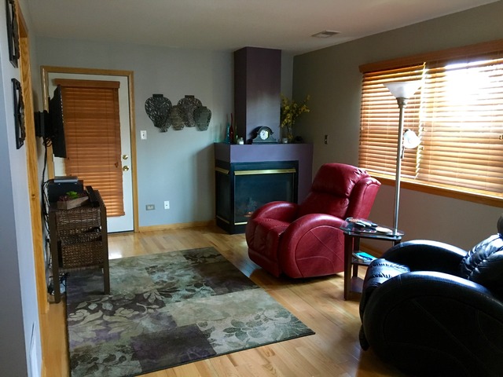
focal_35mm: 29
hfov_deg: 61.7
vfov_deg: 48.2
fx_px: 421
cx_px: 252
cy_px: 188
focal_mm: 4.15
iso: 200
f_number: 2.2
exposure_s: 1/15
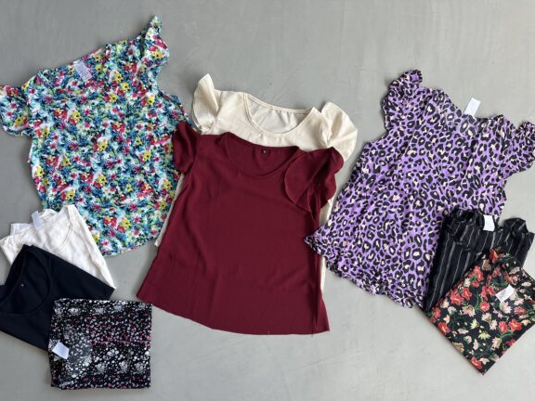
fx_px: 386
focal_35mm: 25
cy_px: 207
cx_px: 270
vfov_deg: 54.9
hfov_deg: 69.4
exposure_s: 1/100
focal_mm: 6.86
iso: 125
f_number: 1.78
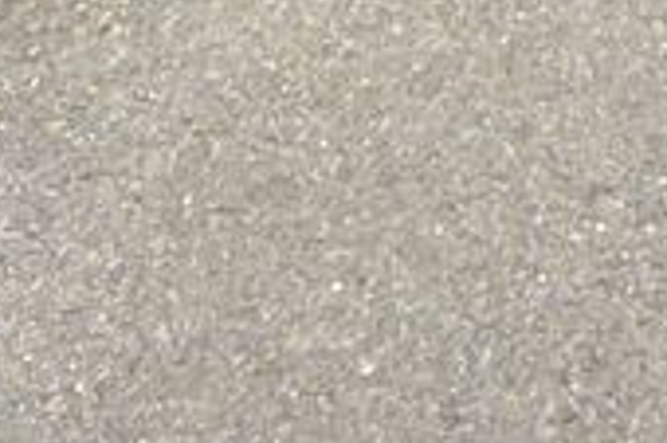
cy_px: -778
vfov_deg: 7.6
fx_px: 3017
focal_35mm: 163
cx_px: 1699
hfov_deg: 10.5
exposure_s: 1/250
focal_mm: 10
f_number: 3.5
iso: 160
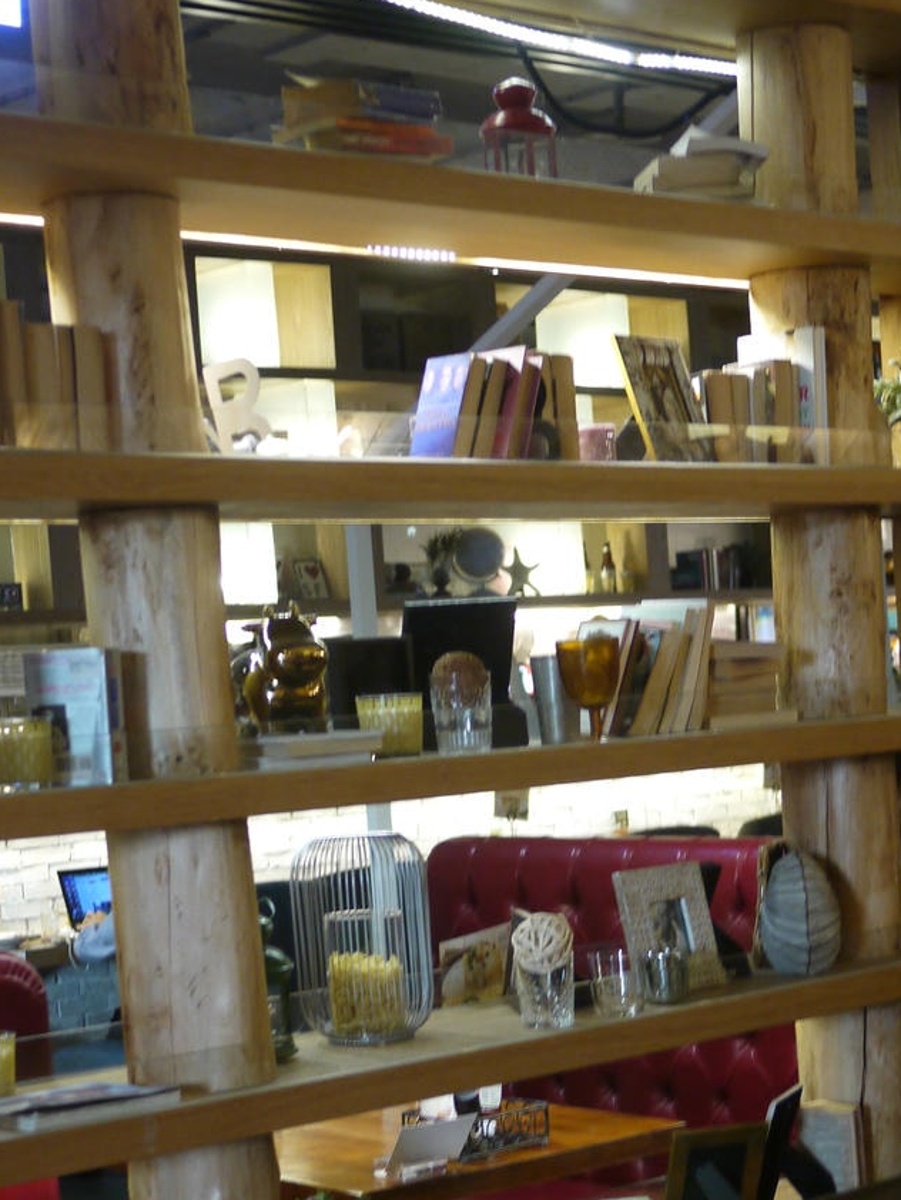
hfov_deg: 19.4
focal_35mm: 76
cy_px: 778
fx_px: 2636
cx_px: 439
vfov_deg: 25.5
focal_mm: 20
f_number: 1.7
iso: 500
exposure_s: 1/60
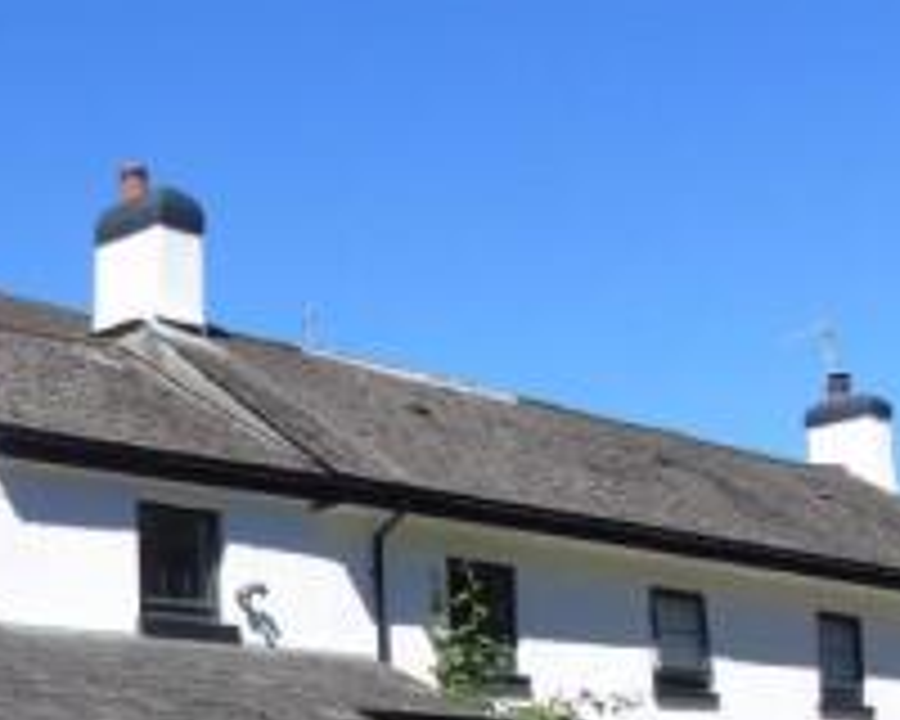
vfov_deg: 20.3
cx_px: 29
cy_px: 853
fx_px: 1891
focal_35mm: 71
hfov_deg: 25.6
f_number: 3.4
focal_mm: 4.4
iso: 80
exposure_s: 1/800
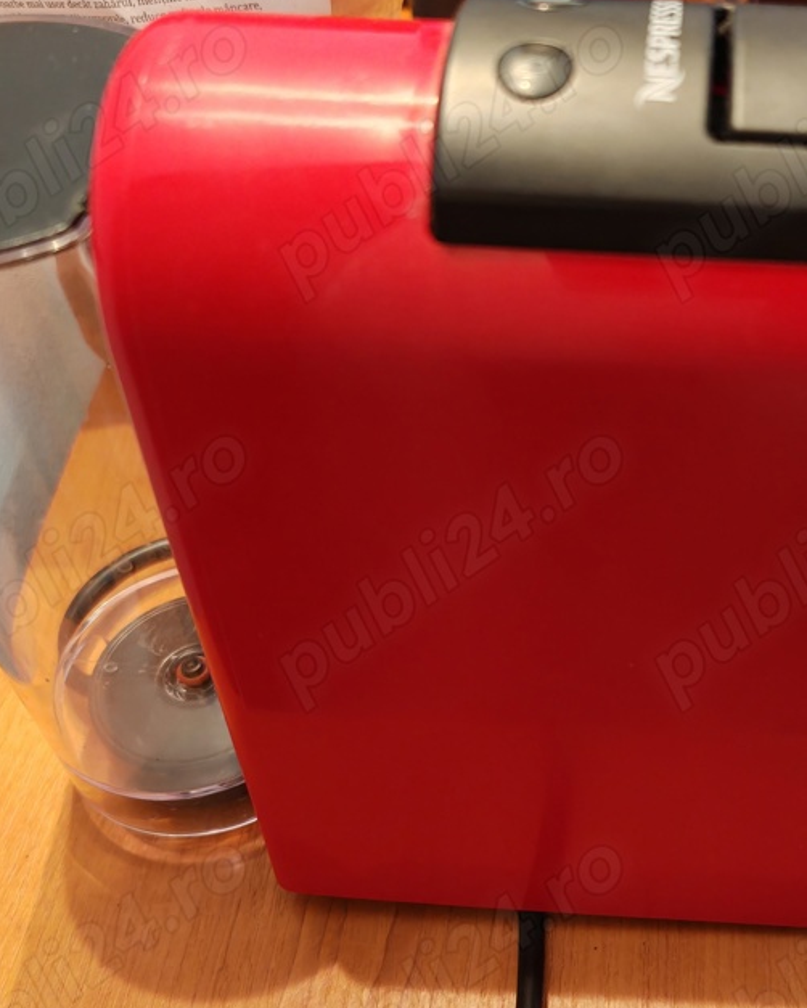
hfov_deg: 34.7
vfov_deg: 43.6
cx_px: 637
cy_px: 592
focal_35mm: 42
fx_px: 1253
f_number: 1.6
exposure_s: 1/50
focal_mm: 7.62
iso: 800
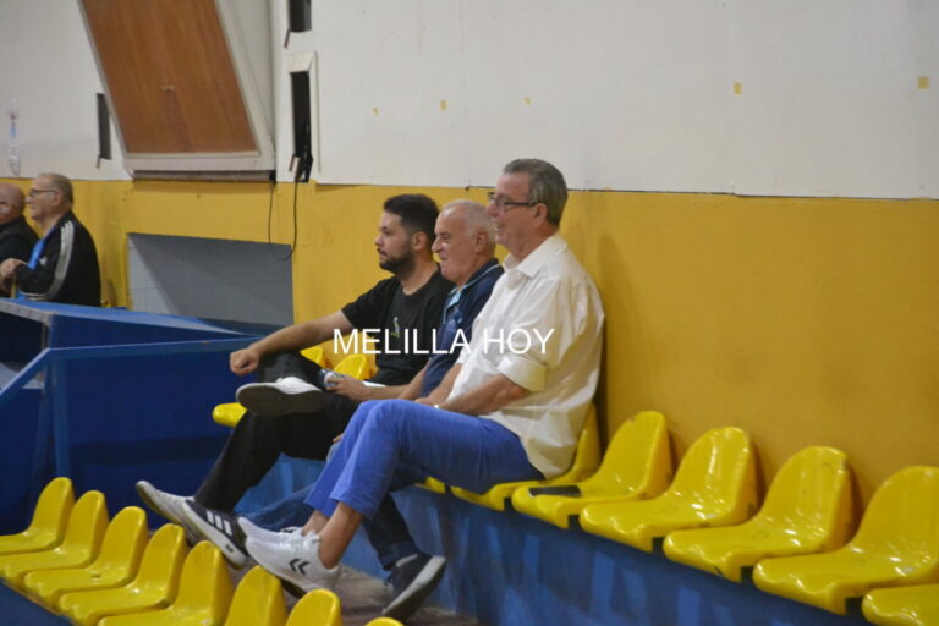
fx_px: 3130
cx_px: 470
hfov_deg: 17.1
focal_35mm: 120
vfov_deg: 11.4
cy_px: 313
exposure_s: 1/250
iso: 3200
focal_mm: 80
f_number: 4.2
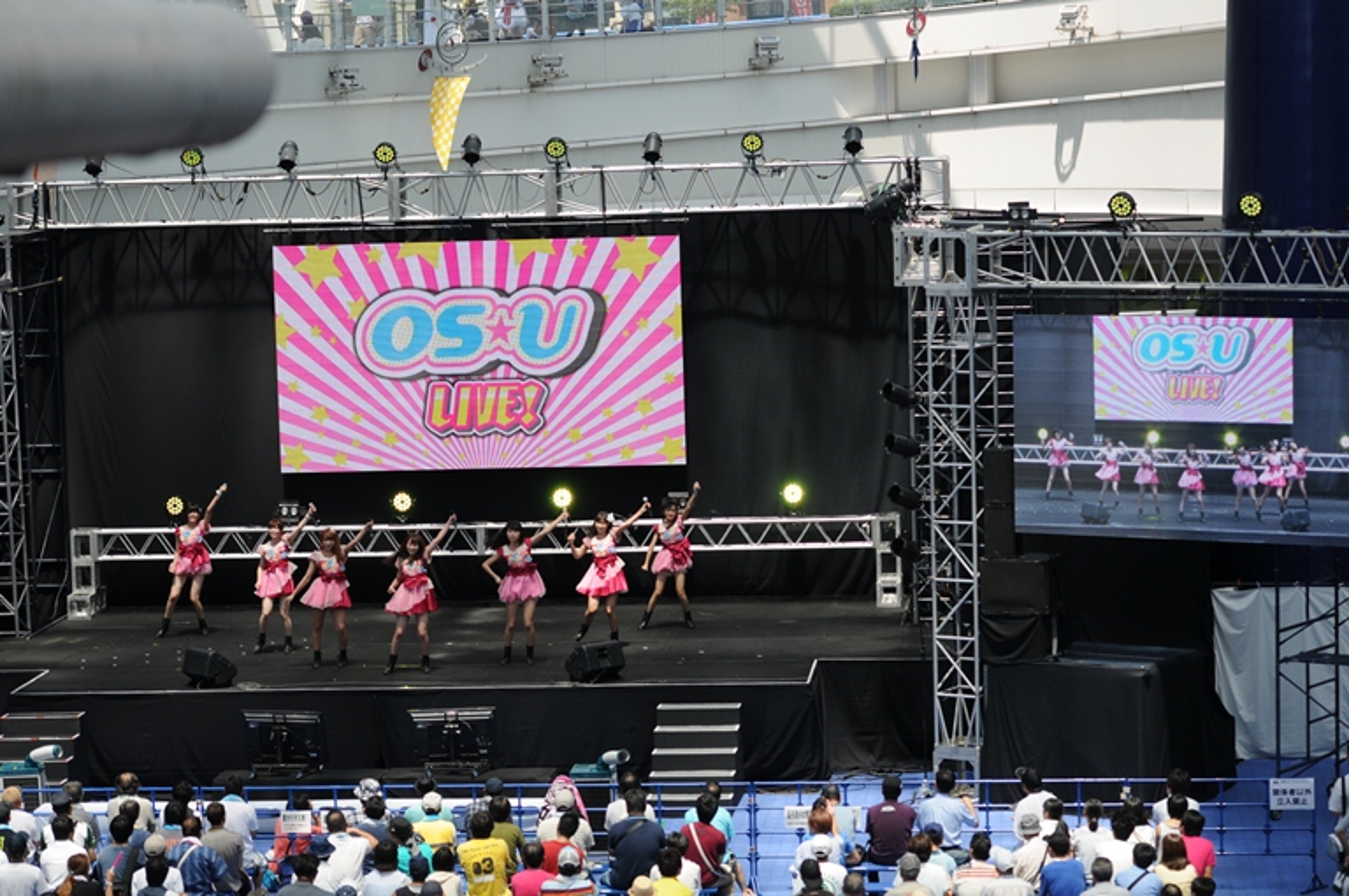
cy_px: 448
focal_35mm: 105
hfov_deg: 19.5
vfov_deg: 13.0
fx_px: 3930
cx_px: 674
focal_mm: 70
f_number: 2.8
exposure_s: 1/2000
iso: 200
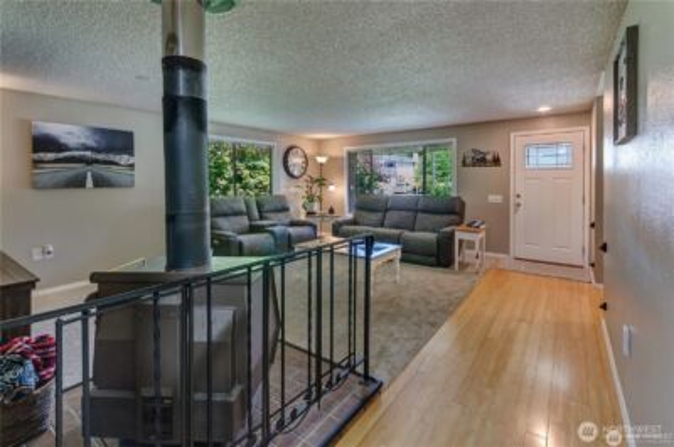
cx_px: 337
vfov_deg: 77.1
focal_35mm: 15
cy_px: 224
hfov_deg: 100.5
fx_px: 280
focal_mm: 10
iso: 160
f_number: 5
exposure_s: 1/10
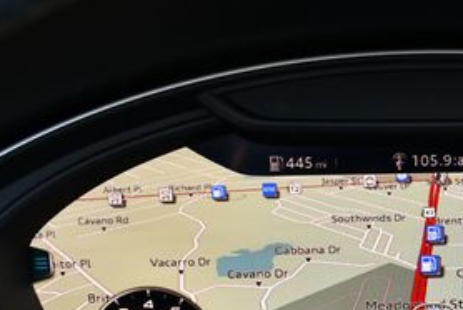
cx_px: 441
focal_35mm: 83
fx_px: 1069
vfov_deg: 16.3
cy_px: 272
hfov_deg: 23.6
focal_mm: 18
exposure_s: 1/250
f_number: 4
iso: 400
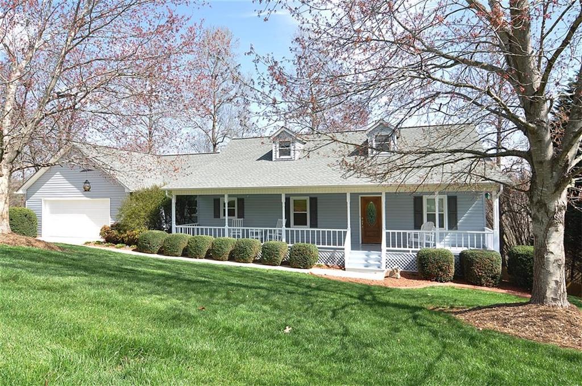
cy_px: 193
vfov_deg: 59.3
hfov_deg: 81.3
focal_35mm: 21
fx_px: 339
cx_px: 291
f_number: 6.3
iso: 200
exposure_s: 1/200
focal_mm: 14
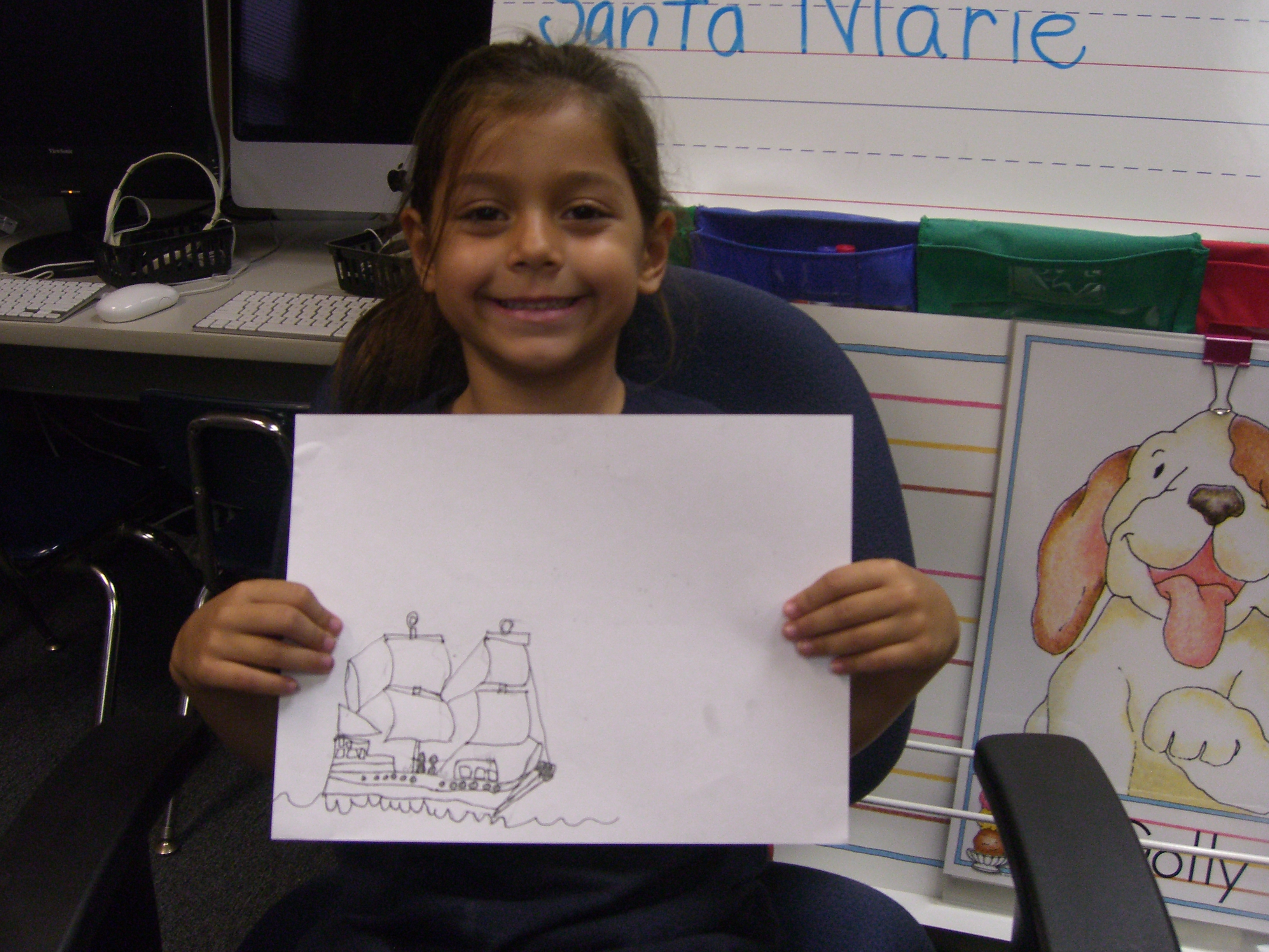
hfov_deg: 49.0
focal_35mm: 38
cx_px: 634
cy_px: 476
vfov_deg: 37.7
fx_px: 1393
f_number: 2.8
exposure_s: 1/60
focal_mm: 7.9
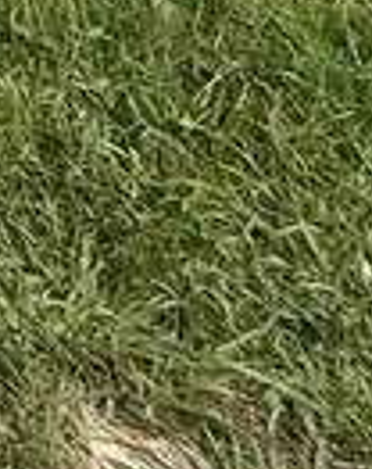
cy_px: -795
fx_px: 1853
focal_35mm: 134
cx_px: -1227
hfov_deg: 7.3
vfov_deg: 11.1
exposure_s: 1/760
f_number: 2.2
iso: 50
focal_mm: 2.22
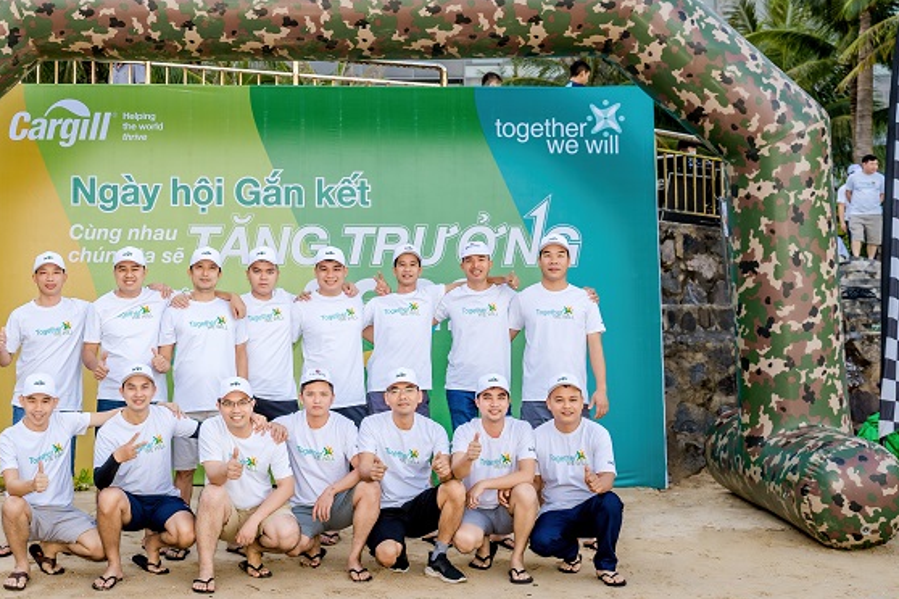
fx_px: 1323
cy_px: 265
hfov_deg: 37.0
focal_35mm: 53
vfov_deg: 25.5
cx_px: 284
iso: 100
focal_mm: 37
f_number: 4.5
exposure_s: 1/250
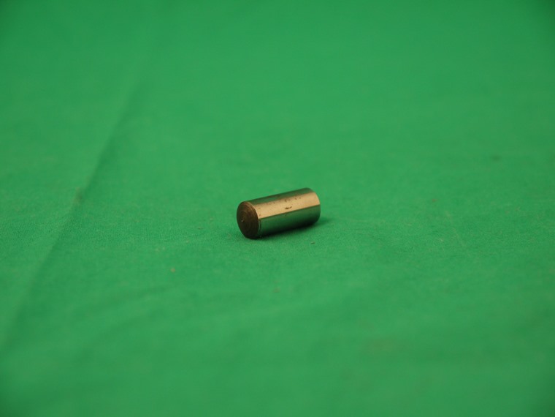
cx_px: 278
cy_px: 208
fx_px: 1347
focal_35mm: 84
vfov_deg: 17.6
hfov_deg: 23.3
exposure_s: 1/50
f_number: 5.6
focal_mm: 42
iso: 400
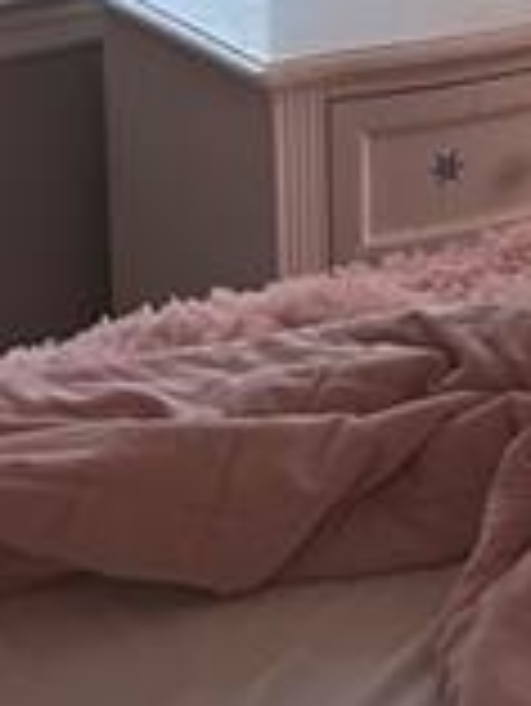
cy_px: -252
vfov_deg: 14.7
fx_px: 2594
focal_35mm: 127
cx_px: 1148
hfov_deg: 10.5
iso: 125
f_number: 1.5
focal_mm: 5.7
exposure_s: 1/119
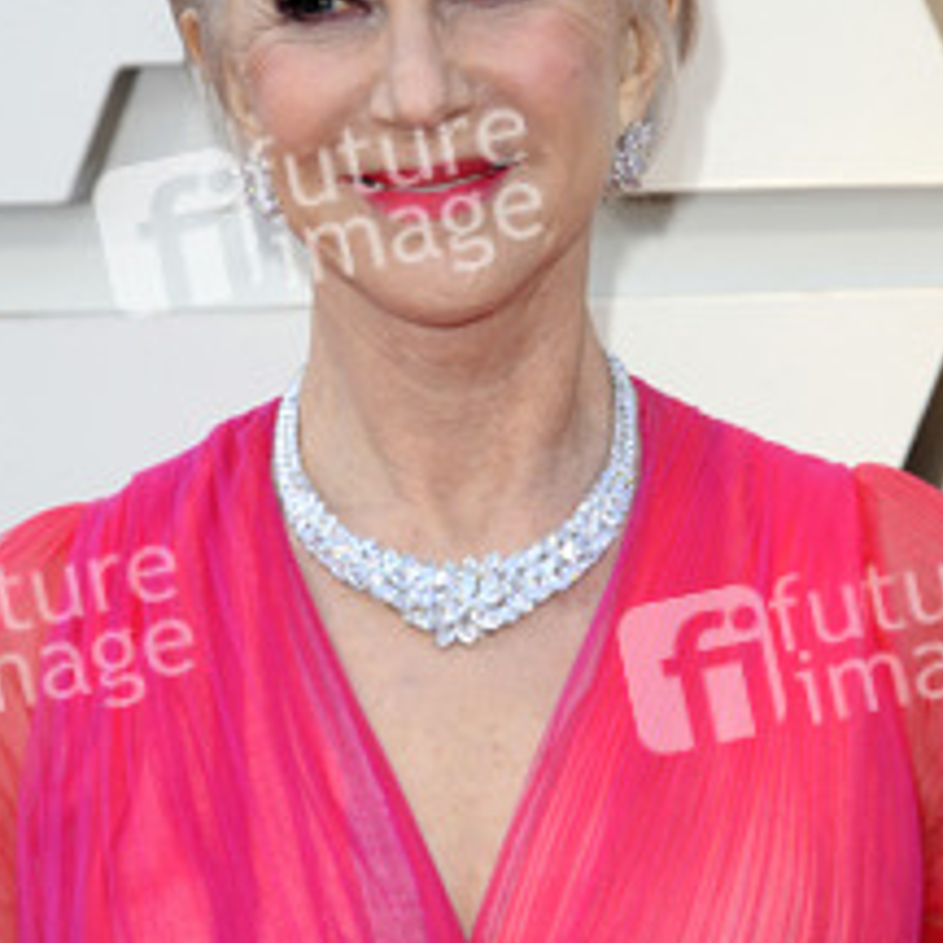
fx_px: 12112
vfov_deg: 4.5
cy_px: 432
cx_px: 447
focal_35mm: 393
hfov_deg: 4.5
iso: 800
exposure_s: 1/250
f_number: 8
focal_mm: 250
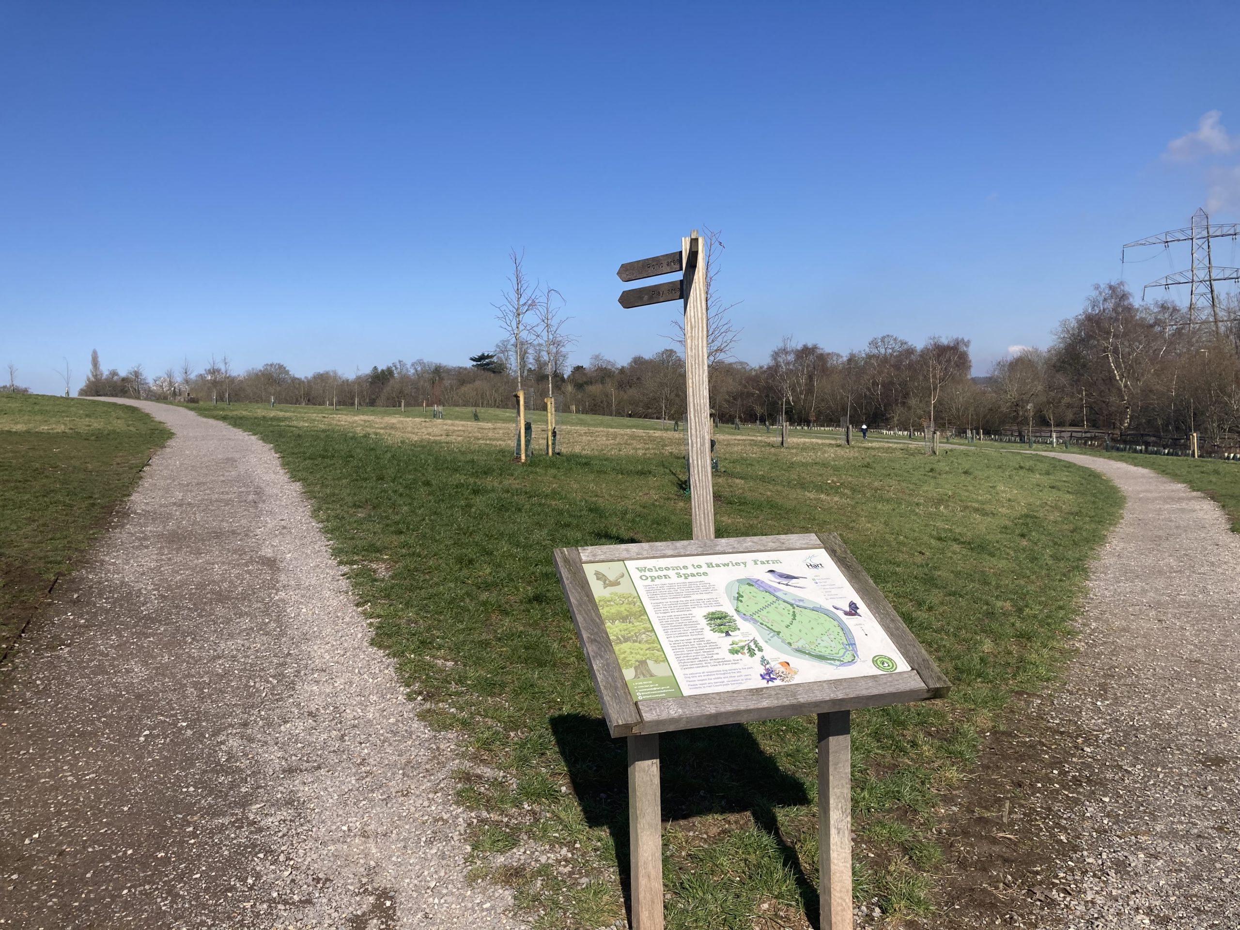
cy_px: 465
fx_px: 1003
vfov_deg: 49.7
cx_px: 620
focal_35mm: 28
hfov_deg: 63.4
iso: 20
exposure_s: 1/2404
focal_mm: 3.99
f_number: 1.8
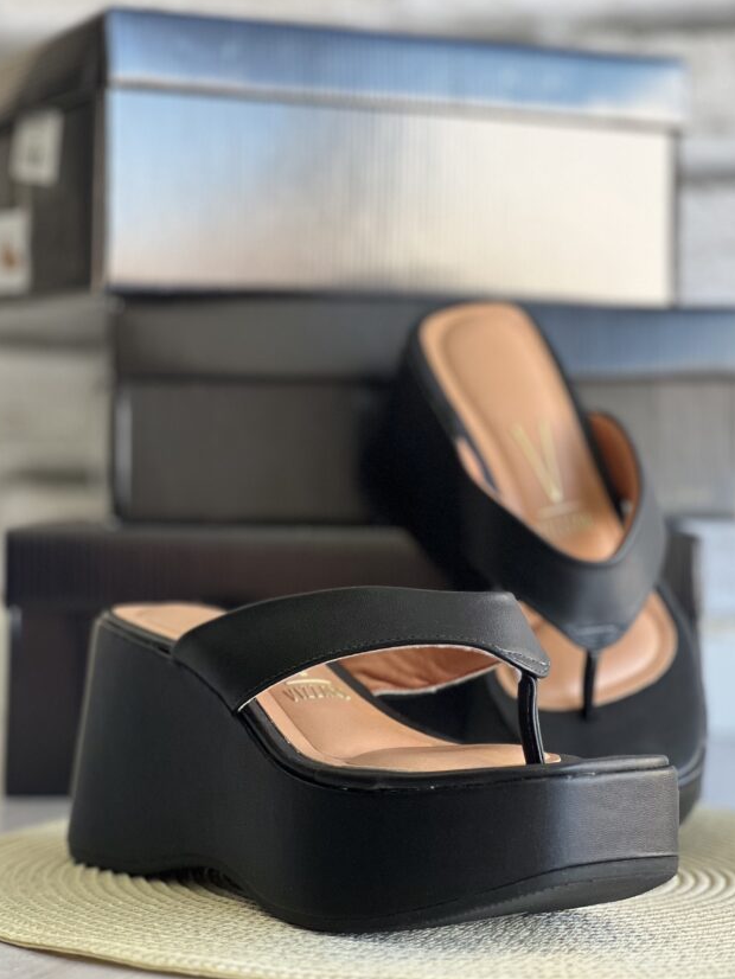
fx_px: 2462
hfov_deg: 17.0
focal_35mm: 87
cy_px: 452
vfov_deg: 22.5
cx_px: 405
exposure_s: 1/120
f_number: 2.8
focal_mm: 9
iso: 200
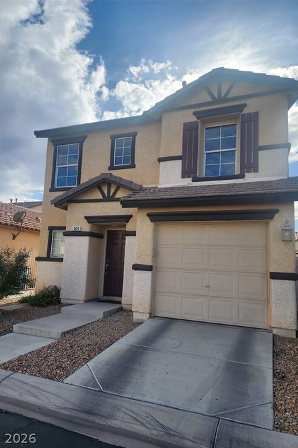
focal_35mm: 24
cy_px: 224
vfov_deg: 73.8
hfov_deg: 53.1
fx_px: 298
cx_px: 141
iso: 12
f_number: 1.8
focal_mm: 6.4
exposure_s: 1/1406
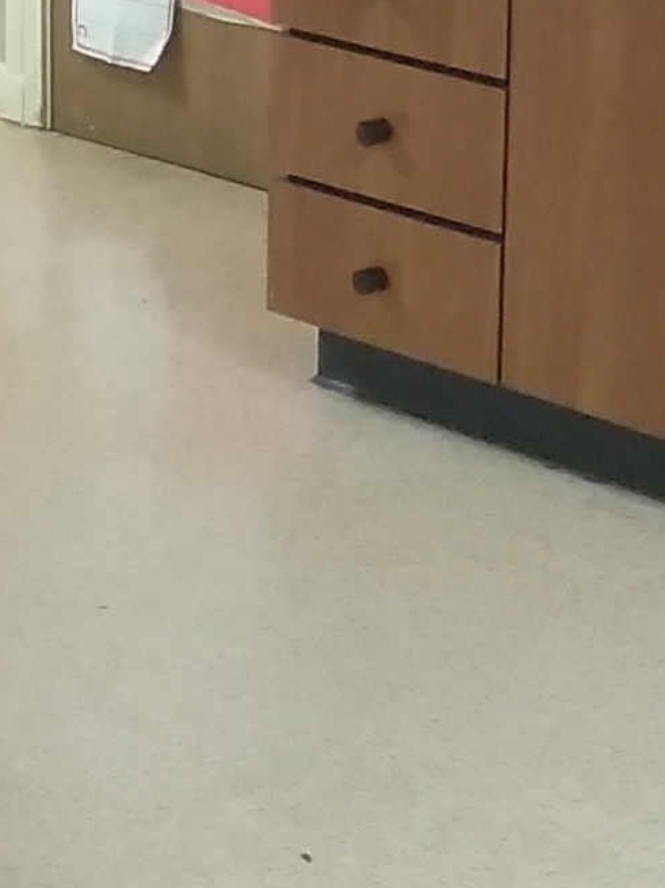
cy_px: 84
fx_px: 3254
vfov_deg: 15.3
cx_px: -339
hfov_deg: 11.2
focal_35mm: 127
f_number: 2.2
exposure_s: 1/30
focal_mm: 3.46
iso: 523
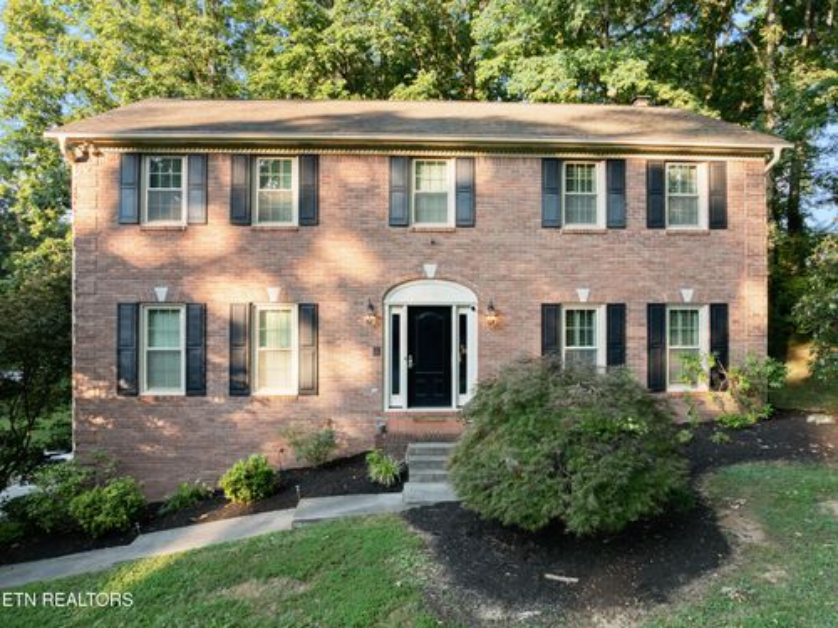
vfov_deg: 56.8
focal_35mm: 24
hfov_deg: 71.6
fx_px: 581
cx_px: 419
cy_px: 314
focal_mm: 12.29
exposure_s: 1/120
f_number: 2.8
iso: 100
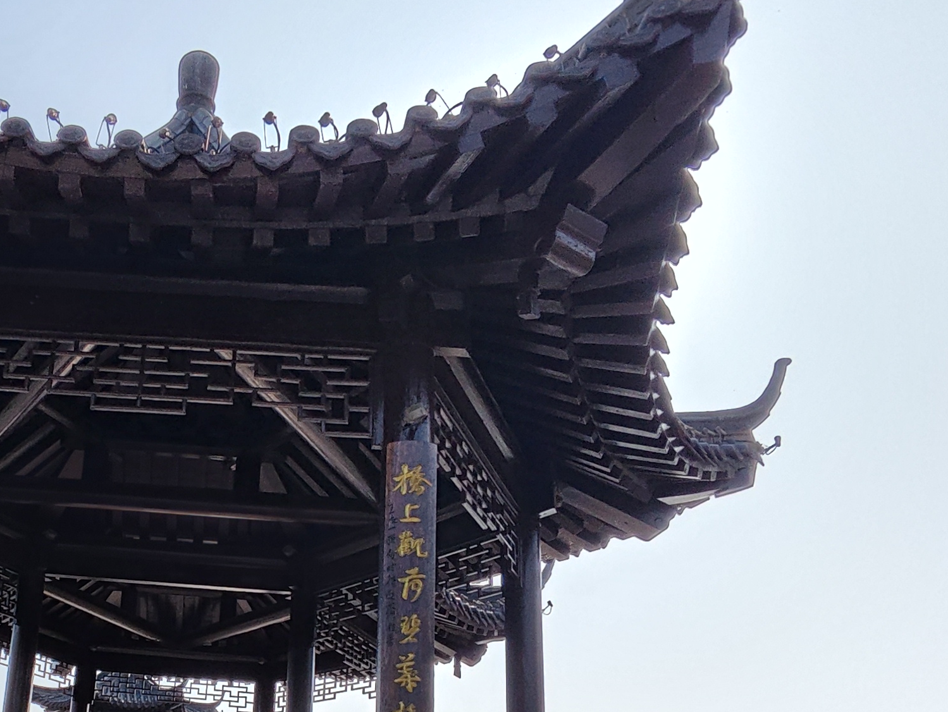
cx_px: 169
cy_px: 564
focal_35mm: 35
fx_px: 959
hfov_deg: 49.1
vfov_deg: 39.2
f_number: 2.2
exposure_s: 1/2281
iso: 50
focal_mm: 1.65
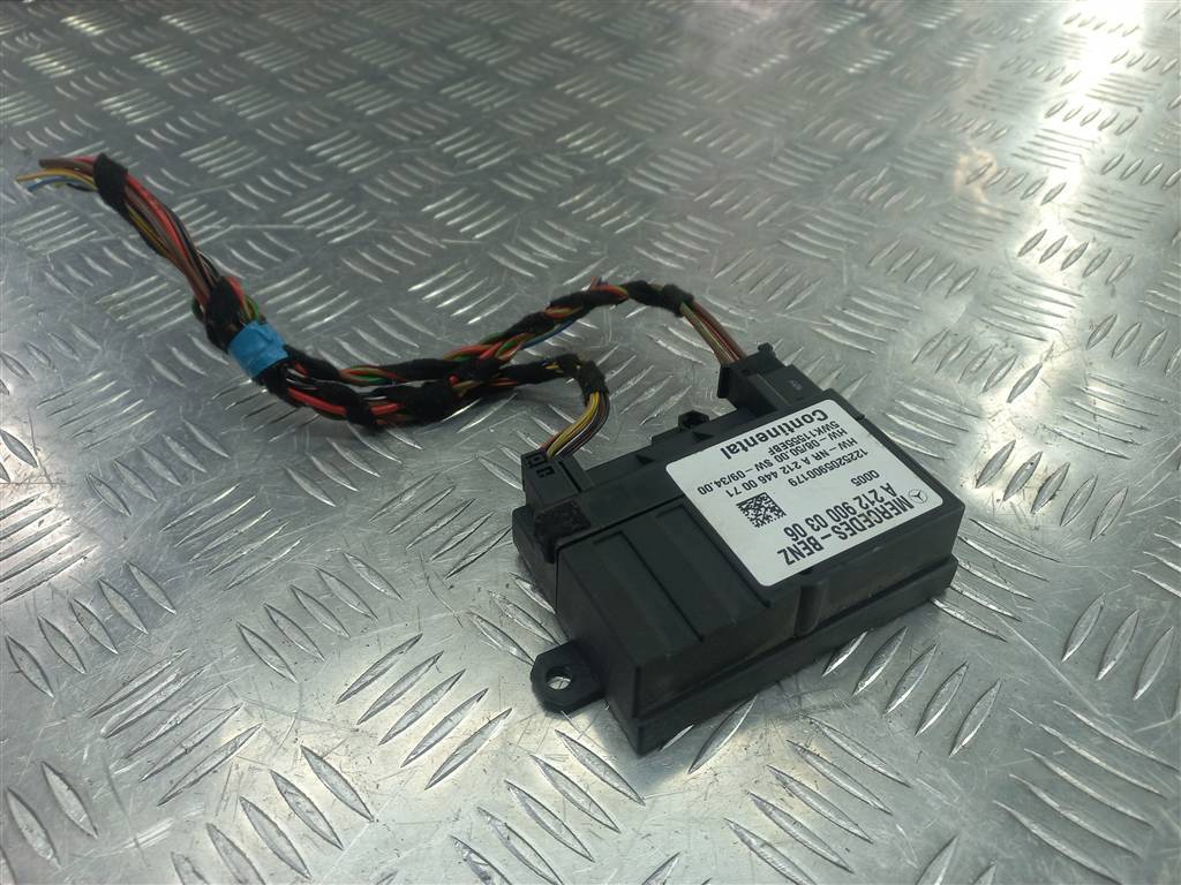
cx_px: 590
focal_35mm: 25
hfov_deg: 69.4
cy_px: 442
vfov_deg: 54.9
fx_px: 853
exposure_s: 1/50
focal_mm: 4.6
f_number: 1.8
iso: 40
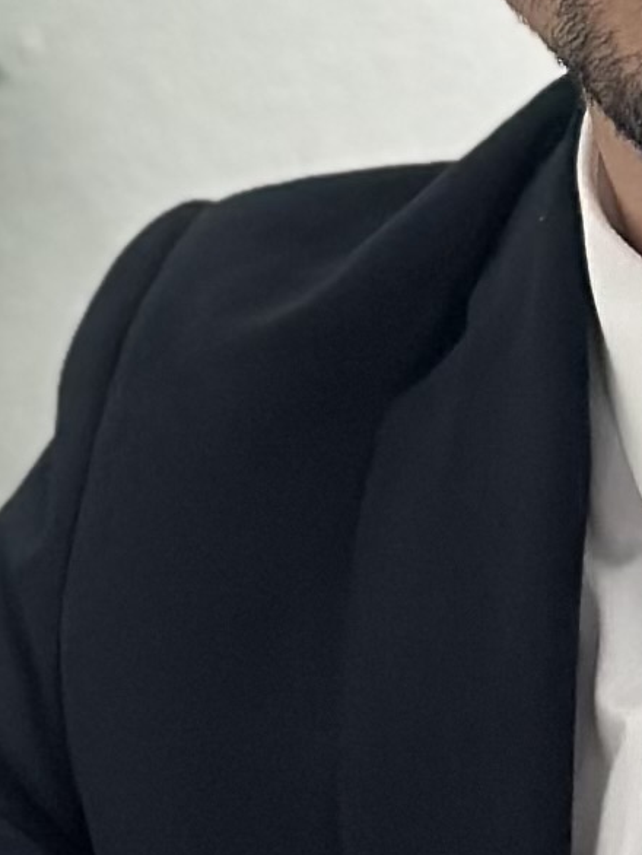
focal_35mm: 330
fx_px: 8154
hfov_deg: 4.5
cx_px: -48
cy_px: 70
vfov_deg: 6.0
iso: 125
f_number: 1.78
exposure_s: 1/100
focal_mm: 6.86
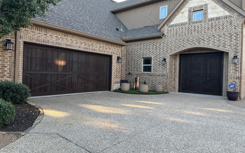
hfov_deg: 70.4
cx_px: 120
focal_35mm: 26
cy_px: 71
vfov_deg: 47.6
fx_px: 174
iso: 80
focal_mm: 6.86
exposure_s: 1/373
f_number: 1.78
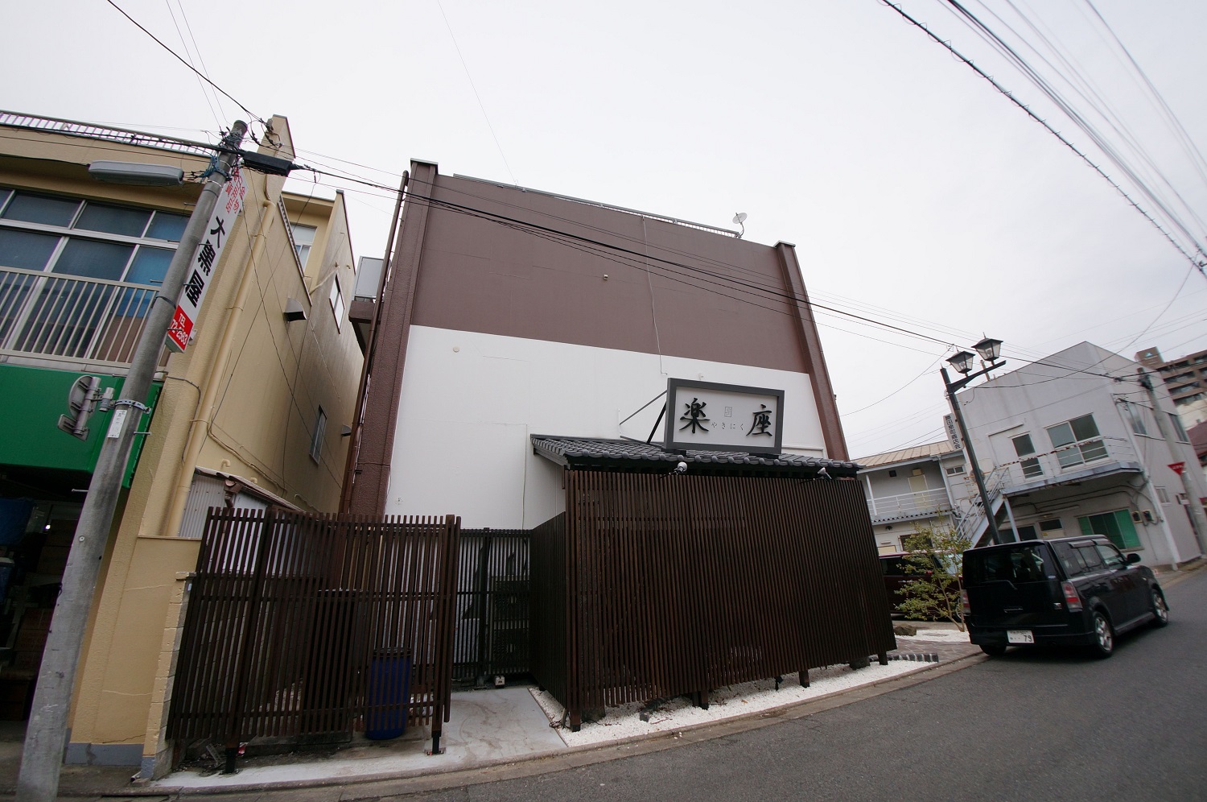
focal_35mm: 24
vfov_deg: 53.0
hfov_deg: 73.8
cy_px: 401
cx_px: 604
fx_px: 804
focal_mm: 16
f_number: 5
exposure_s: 1/80
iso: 100
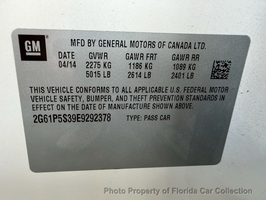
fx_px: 192
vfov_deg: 54.9
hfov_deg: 69.4
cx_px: 133
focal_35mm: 25
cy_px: 100
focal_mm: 2.22
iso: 125
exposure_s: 1/121
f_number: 2.2
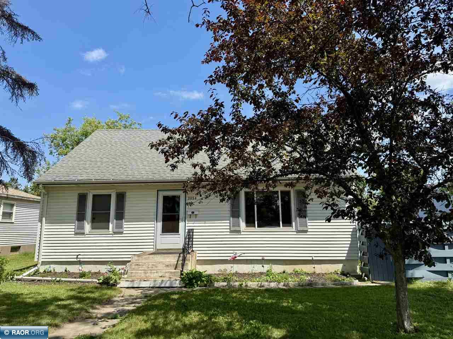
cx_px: 226
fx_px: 314
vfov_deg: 56.8
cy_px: 170
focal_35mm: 24
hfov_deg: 71.6
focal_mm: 6.76
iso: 80
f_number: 1.78
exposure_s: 1/3584
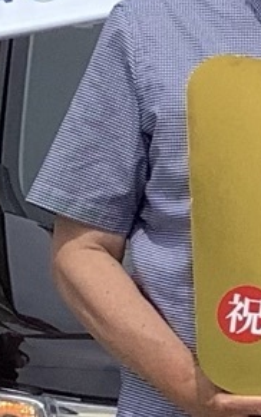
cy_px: 199
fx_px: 2628
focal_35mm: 231
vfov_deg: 9.1
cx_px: 558
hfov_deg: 5.5
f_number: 2.4
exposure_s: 1/2037
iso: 25
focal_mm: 3.3
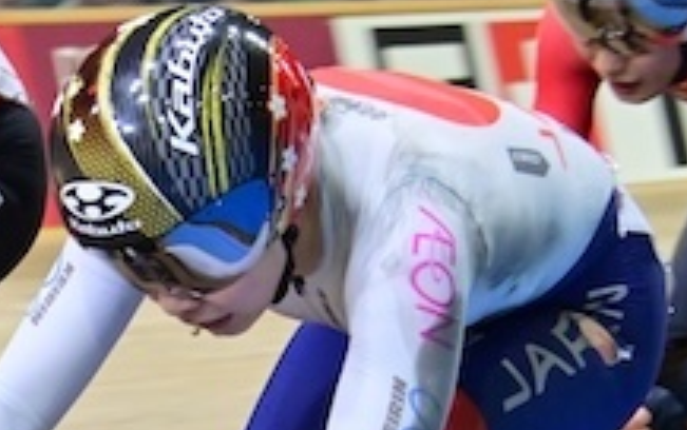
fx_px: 4928
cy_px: 564
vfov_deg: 5.0
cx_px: -44
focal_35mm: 263
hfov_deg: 7.9
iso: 4000
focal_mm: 70
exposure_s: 1/500
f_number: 7.1
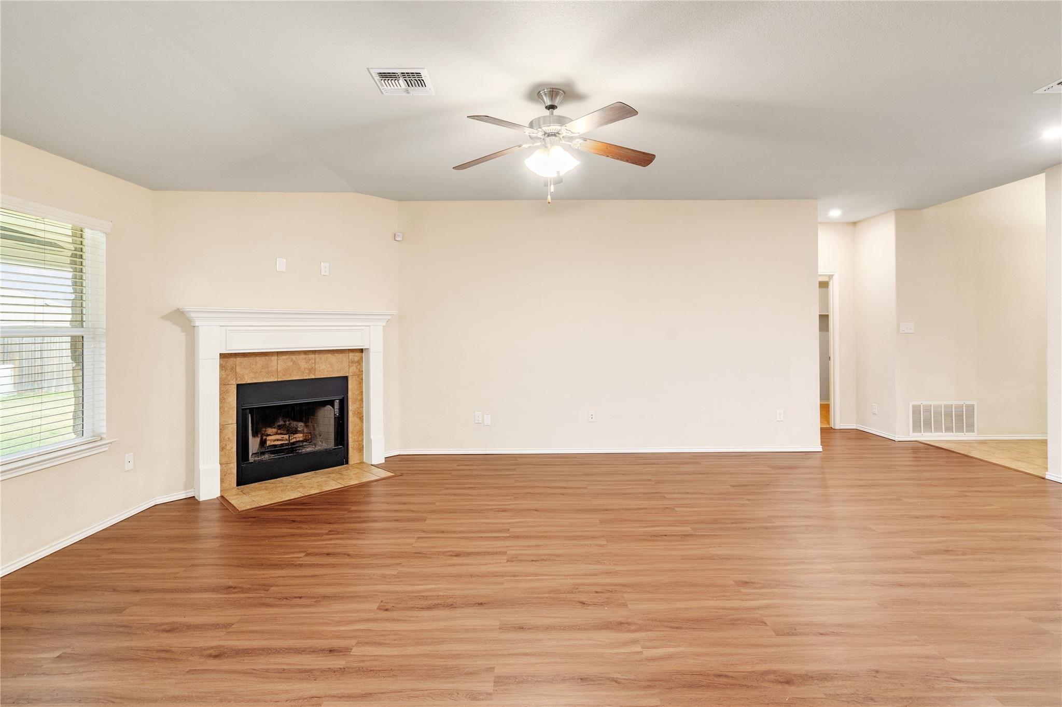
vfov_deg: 73.7
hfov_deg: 96.8
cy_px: 354
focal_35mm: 16
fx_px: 472
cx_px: 531
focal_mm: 16
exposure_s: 1/5
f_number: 8
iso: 640
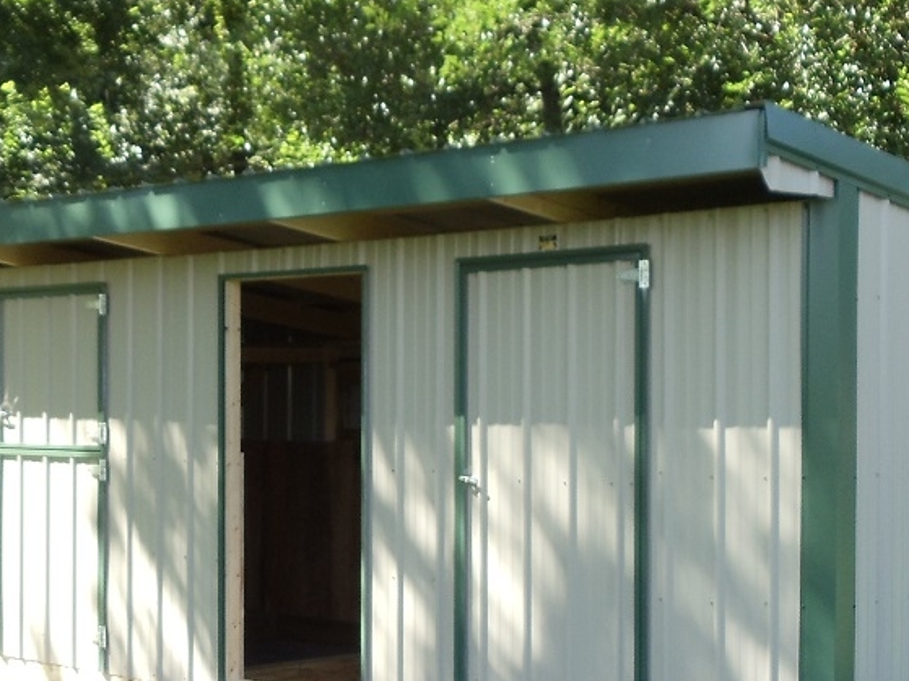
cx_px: 340
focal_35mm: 102
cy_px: 445
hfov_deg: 19.2
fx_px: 2678
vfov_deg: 14.5
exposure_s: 1/200
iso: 100
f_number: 3.5
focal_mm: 6
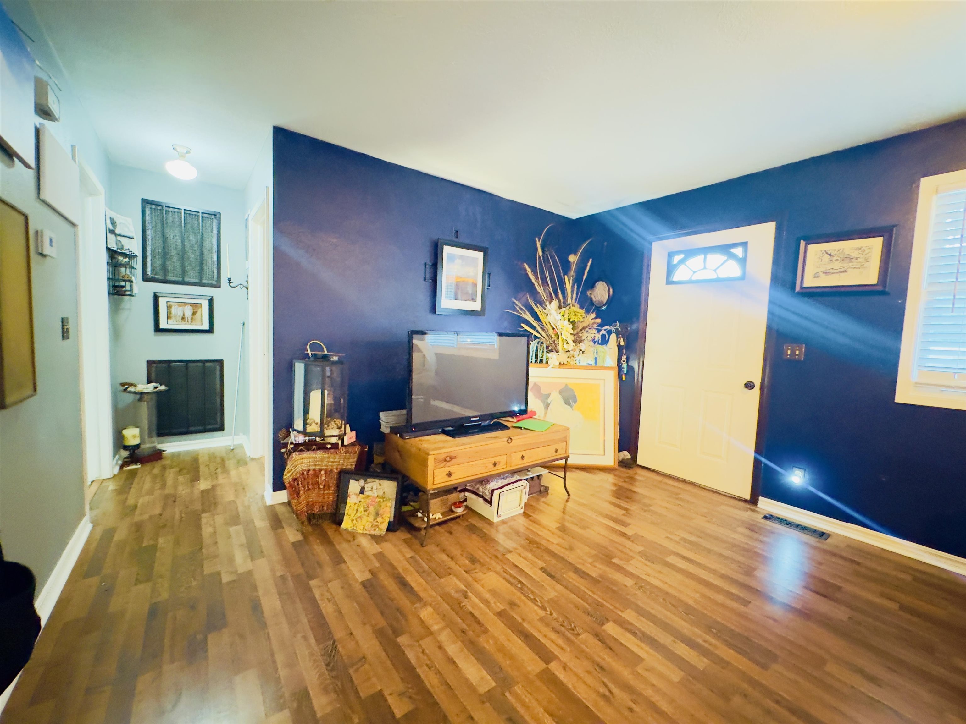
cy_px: 362
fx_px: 391
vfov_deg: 85.7
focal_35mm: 14
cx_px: 483
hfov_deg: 102.1
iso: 2500
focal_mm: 2.22
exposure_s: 1/30
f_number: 2.2
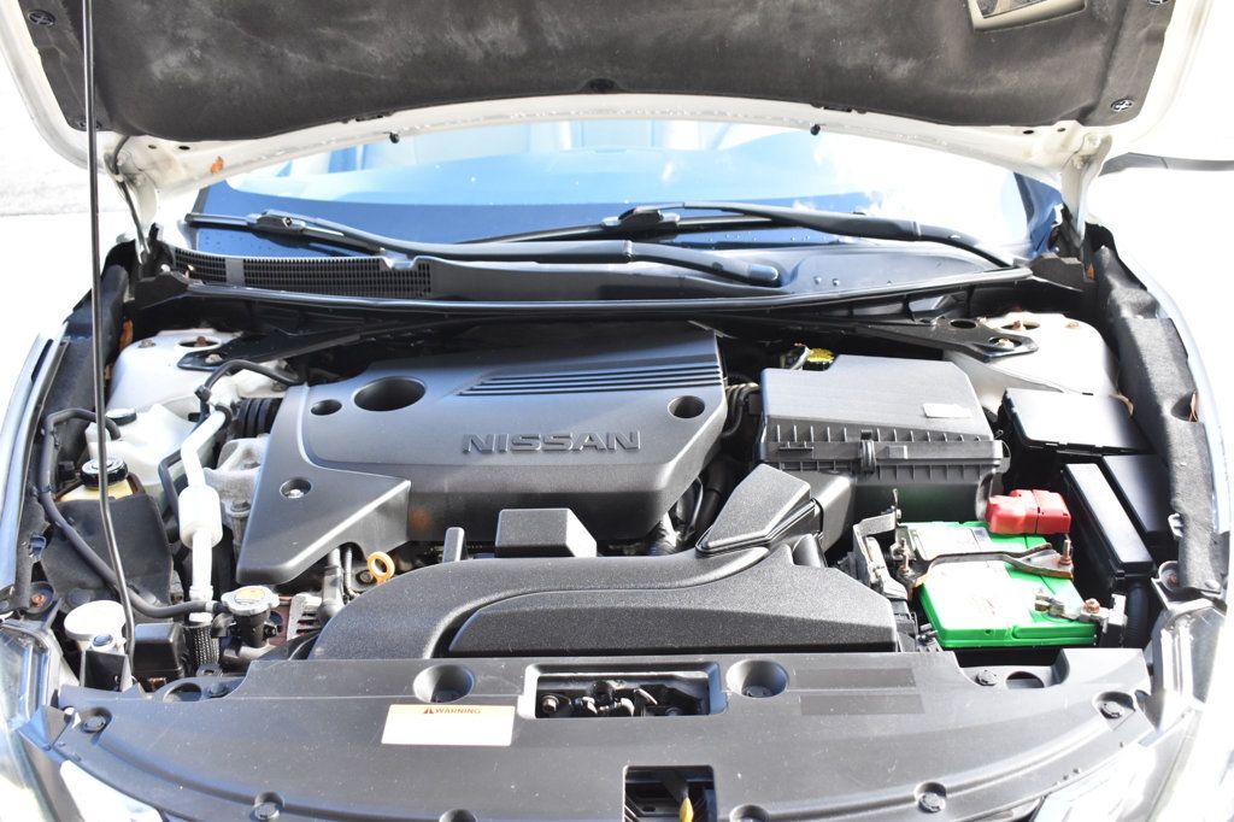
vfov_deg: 36.8
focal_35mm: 36
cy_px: 411
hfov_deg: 53.1
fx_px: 1234
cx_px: 617
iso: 800
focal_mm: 24
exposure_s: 1/125
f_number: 5
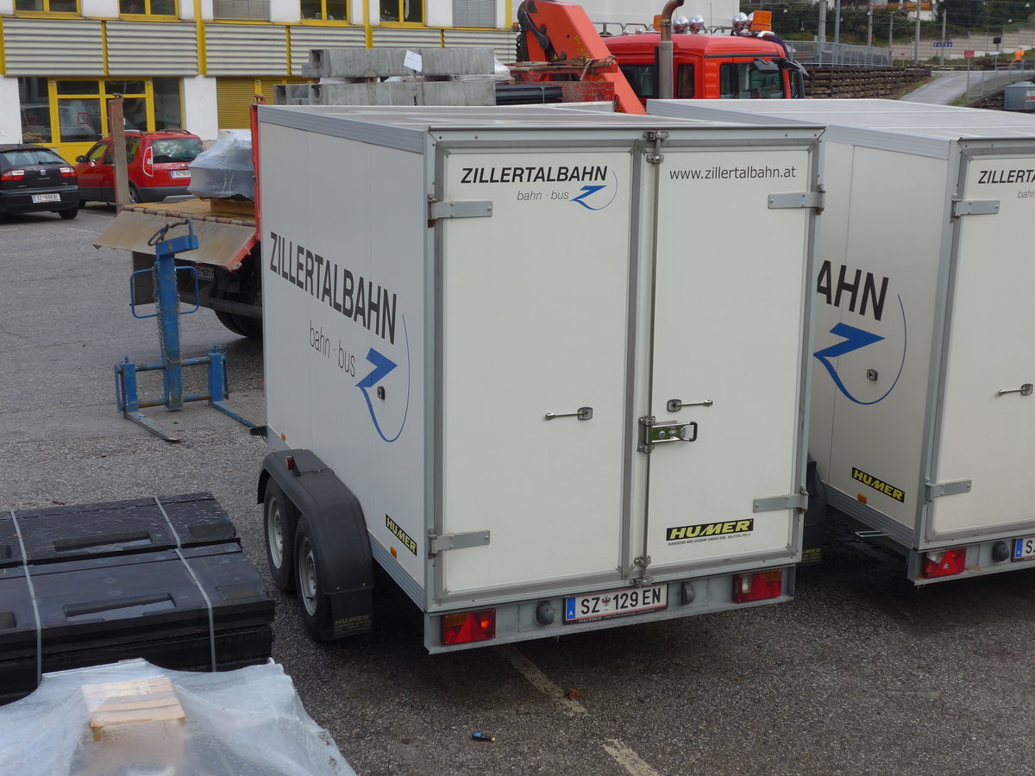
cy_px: 388
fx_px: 1465
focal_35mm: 49
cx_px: 518
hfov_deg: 38.9
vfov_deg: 29.7
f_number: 3.2
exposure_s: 1/400
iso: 80
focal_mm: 10.1
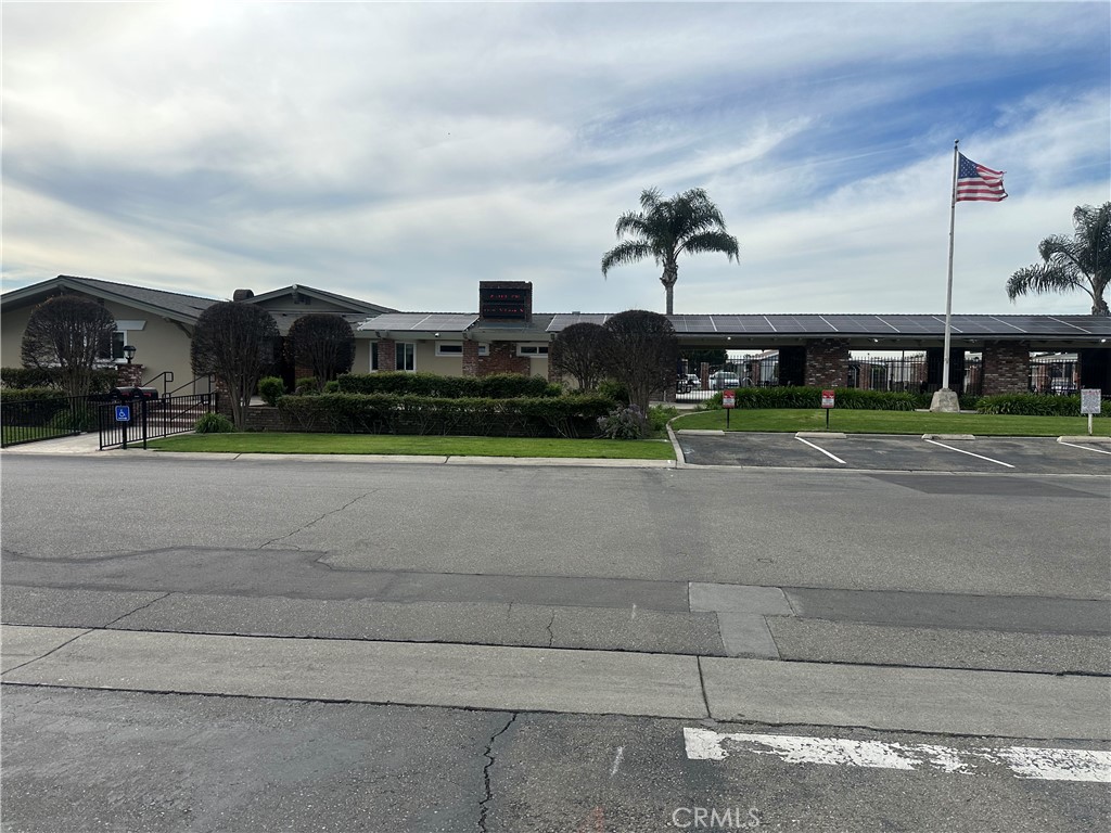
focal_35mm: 24
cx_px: 556
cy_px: 416
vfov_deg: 56.8
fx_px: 770
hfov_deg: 71.6
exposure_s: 1/6623
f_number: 1.78
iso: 80
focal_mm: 6.86
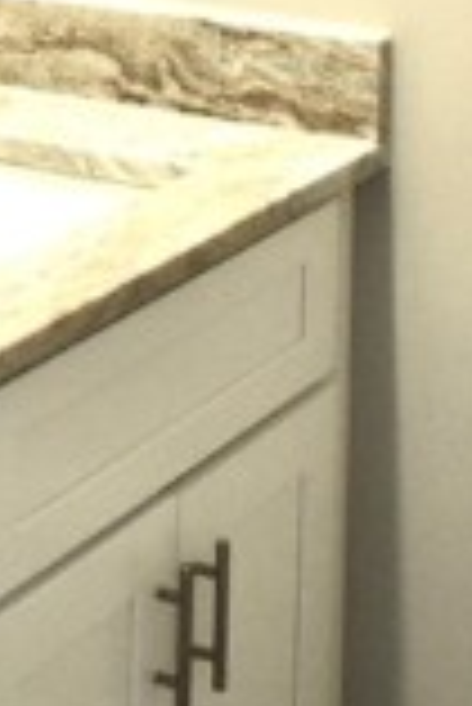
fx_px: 2590
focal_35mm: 132
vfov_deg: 14.5
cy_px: -346
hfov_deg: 10.2
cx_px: -148
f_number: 3.5
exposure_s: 1/160
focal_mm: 18
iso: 800
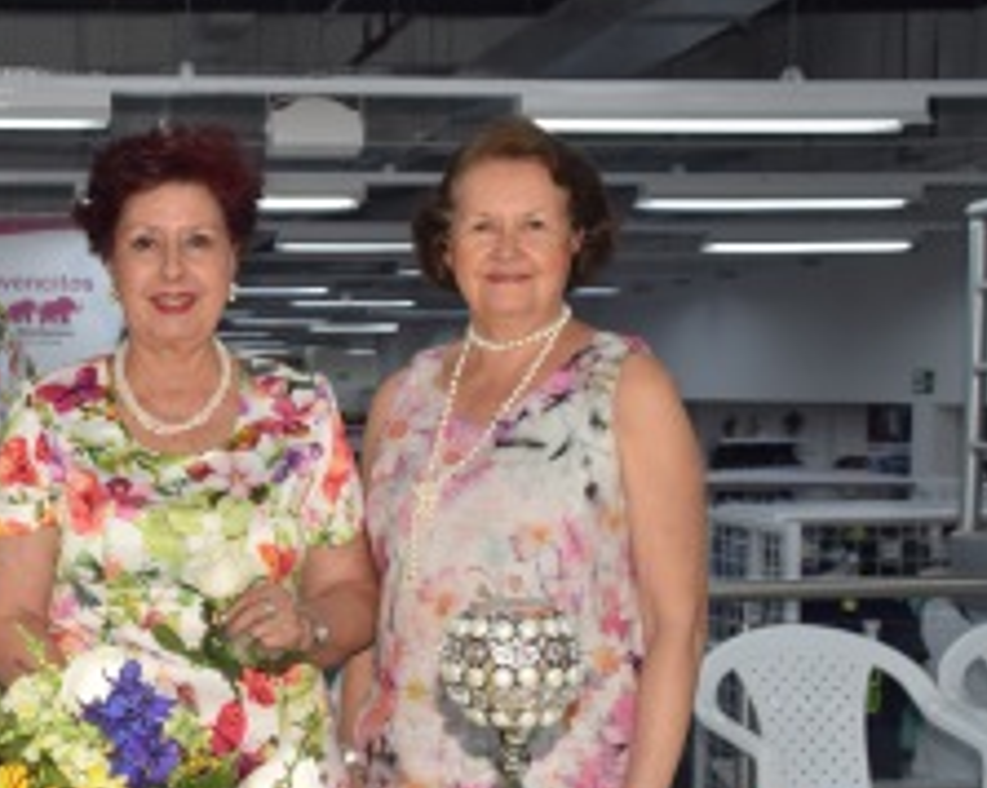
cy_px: 525
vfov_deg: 22.4
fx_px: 1985
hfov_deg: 27.2
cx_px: 159
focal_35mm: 68
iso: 400
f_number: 5.6
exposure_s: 1/80
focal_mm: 24
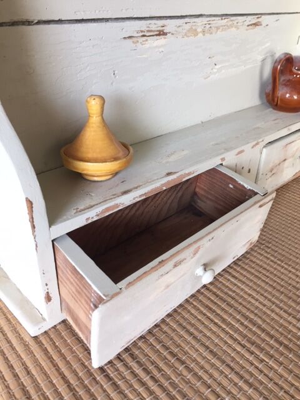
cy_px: 200
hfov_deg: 48.2
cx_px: 150
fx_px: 335
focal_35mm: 29
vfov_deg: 61.7
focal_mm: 4.15
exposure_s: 1/33
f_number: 2.2
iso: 32
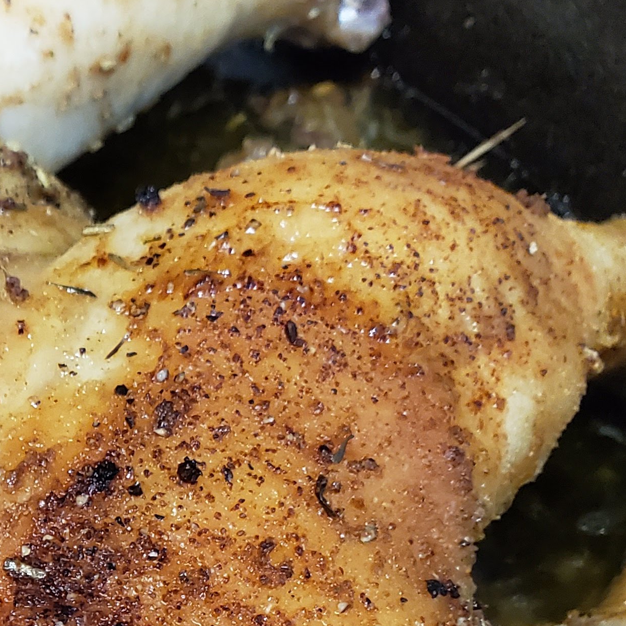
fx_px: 1534
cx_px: -277
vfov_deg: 22.5
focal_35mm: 75
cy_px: 568
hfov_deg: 20.2
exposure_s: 1/40
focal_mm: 4.3
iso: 500
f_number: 2.4
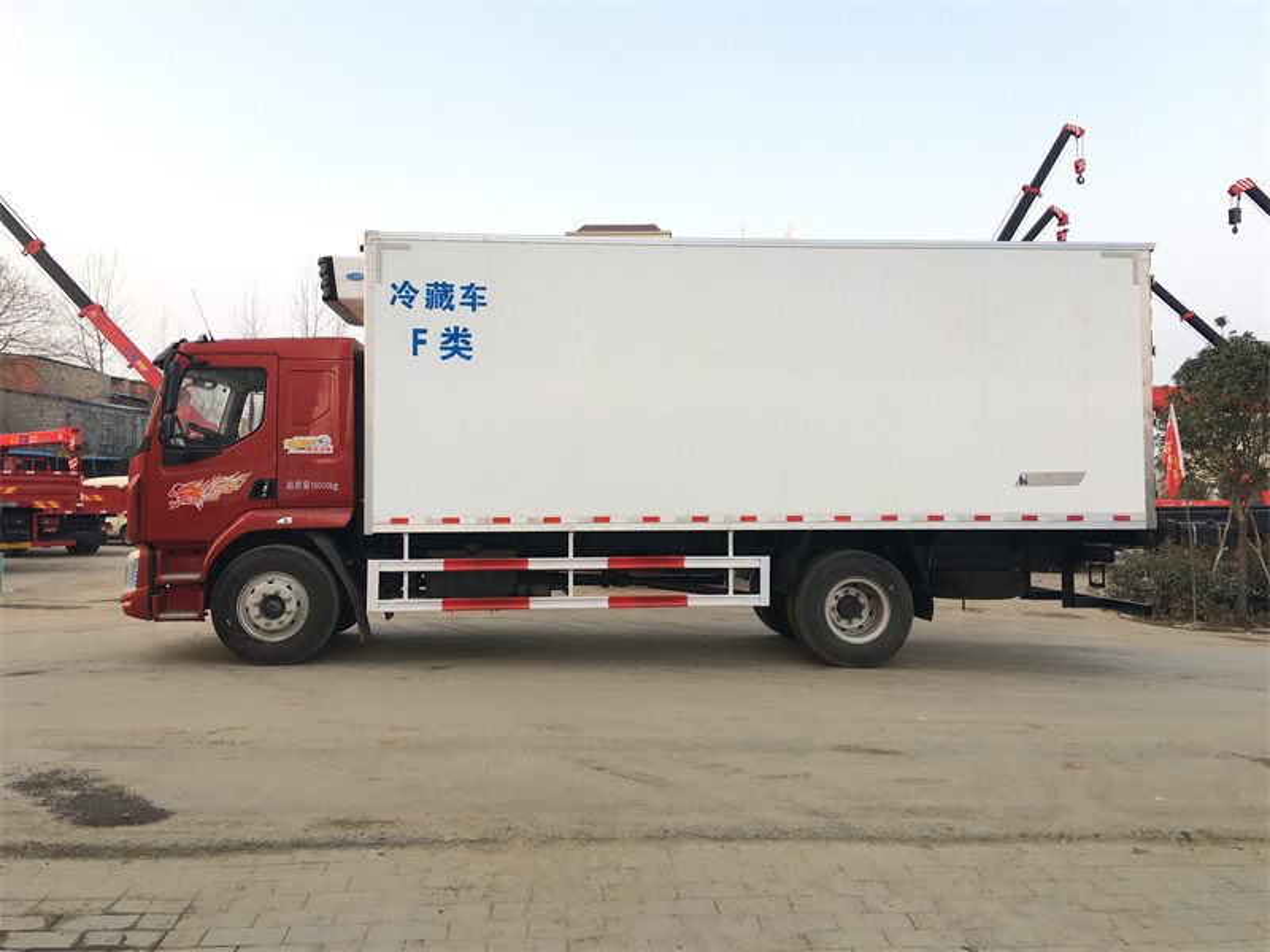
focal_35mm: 29
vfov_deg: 48.2
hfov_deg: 61.7
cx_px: 635
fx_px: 1064
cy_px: 476
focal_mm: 4.15
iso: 25
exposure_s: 1/160
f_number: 2.2
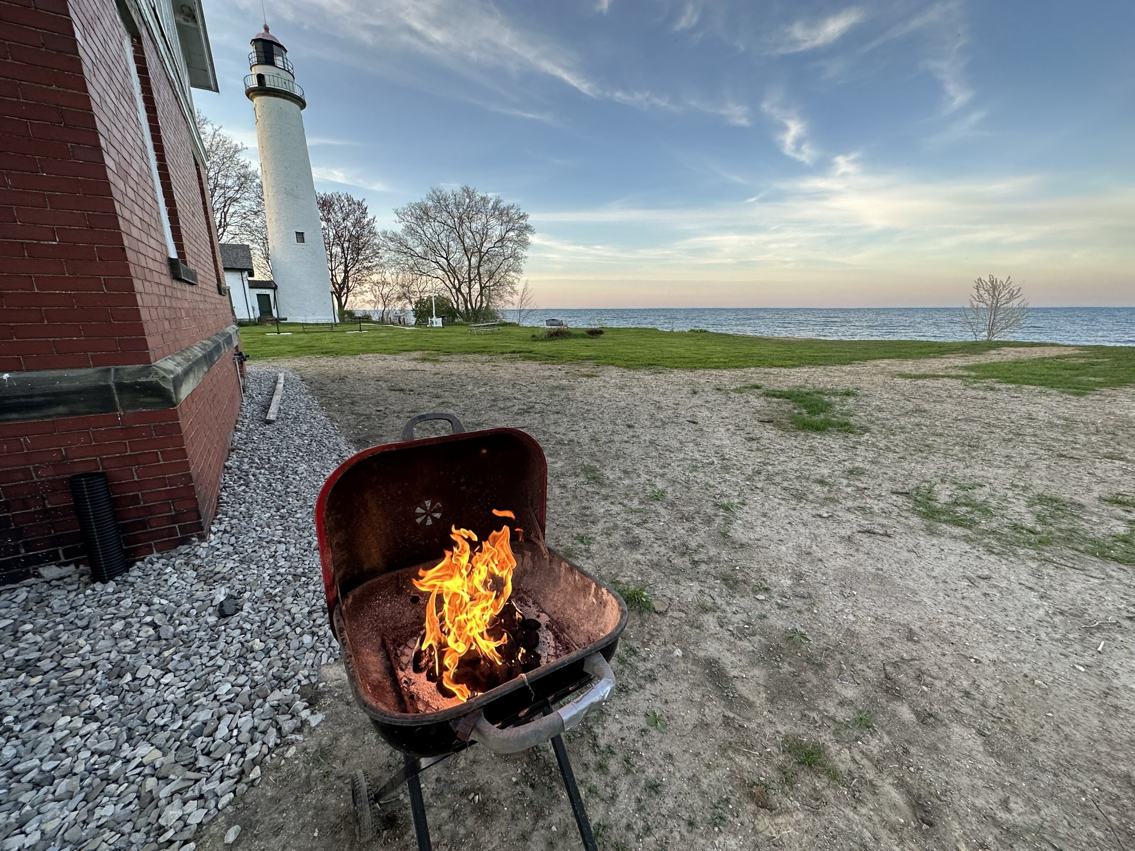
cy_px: 426
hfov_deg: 102.1
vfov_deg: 85.7
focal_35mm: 14
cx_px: 568
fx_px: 459
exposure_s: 1/127
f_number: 2.2
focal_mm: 2.22
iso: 40
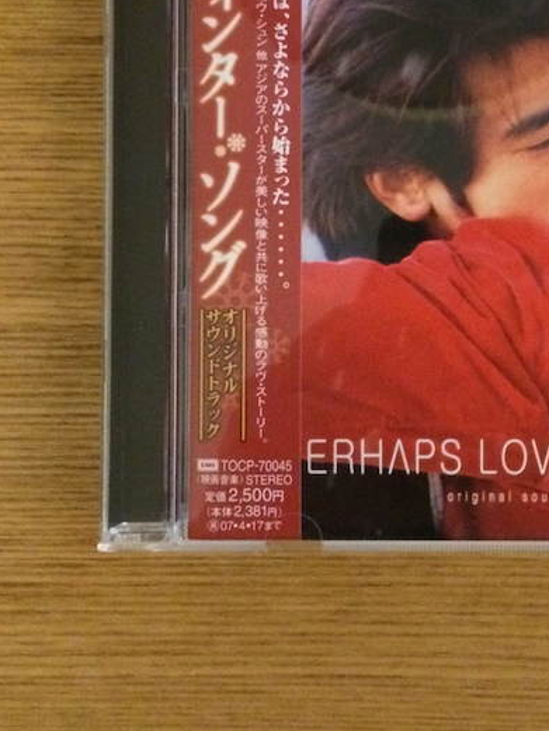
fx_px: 1247
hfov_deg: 24.0
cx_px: 514
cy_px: 219
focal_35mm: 59
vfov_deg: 32.3
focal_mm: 4.12
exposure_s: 1/17
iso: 640
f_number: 2.2
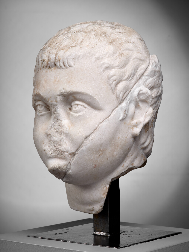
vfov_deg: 30.7
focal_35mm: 63
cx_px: 94
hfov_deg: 23.3
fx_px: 459
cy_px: 126
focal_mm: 80
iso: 200
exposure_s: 1/125
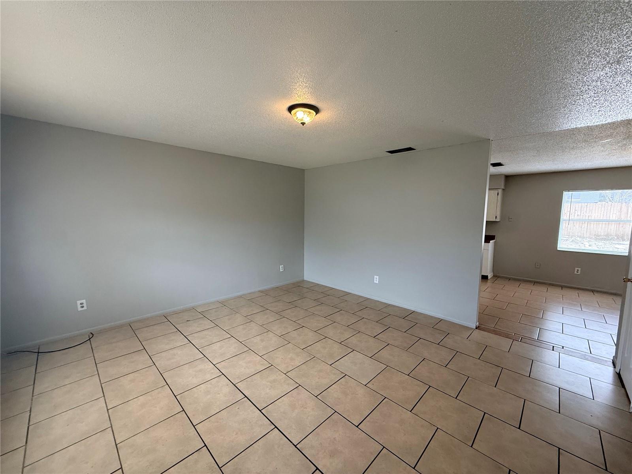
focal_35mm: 14
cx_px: 316
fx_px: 256
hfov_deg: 102.1
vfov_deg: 85.7
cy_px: 237
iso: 250
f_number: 2.2
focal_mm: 2.22
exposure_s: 1/120
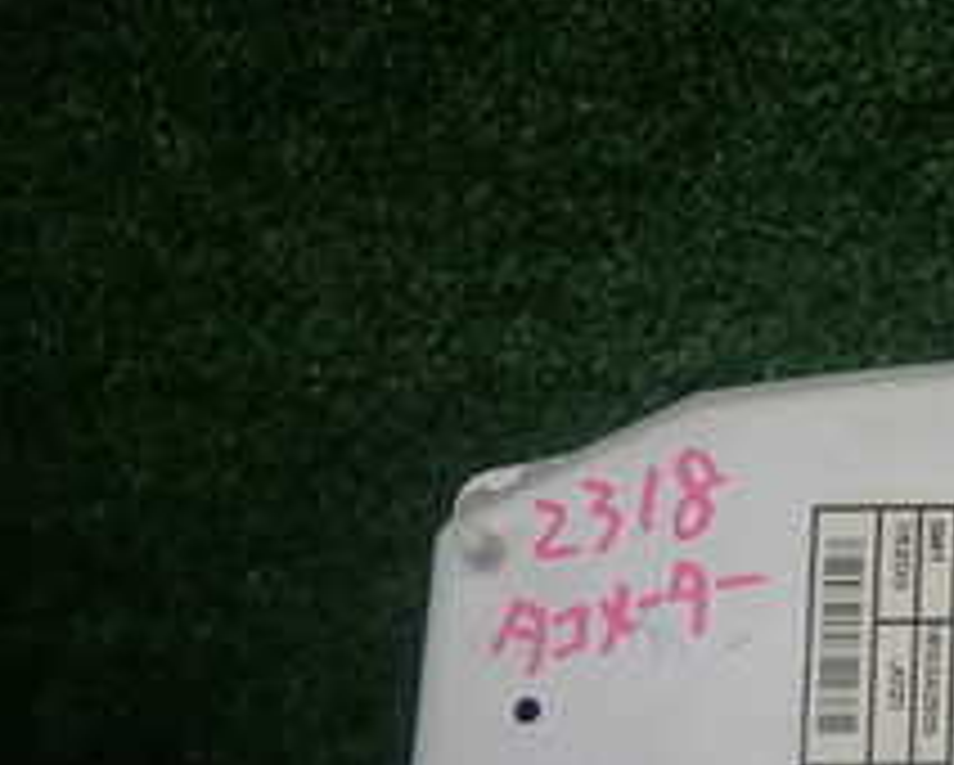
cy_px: 828
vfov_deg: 21.2
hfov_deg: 23.3
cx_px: 1346
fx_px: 1950
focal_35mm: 69
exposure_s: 1/100
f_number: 2
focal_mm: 4.5
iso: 100
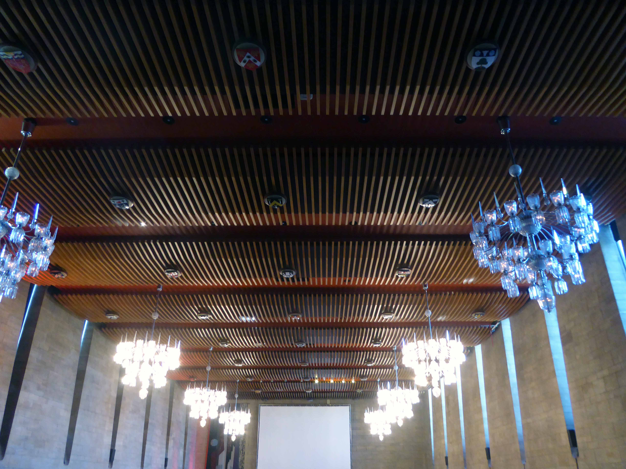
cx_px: 313
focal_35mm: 25
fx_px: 452
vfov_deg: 54.9
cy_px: 234
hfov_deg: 69.4
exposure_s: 1/15
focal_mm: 4.3
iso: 400
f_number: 3.3
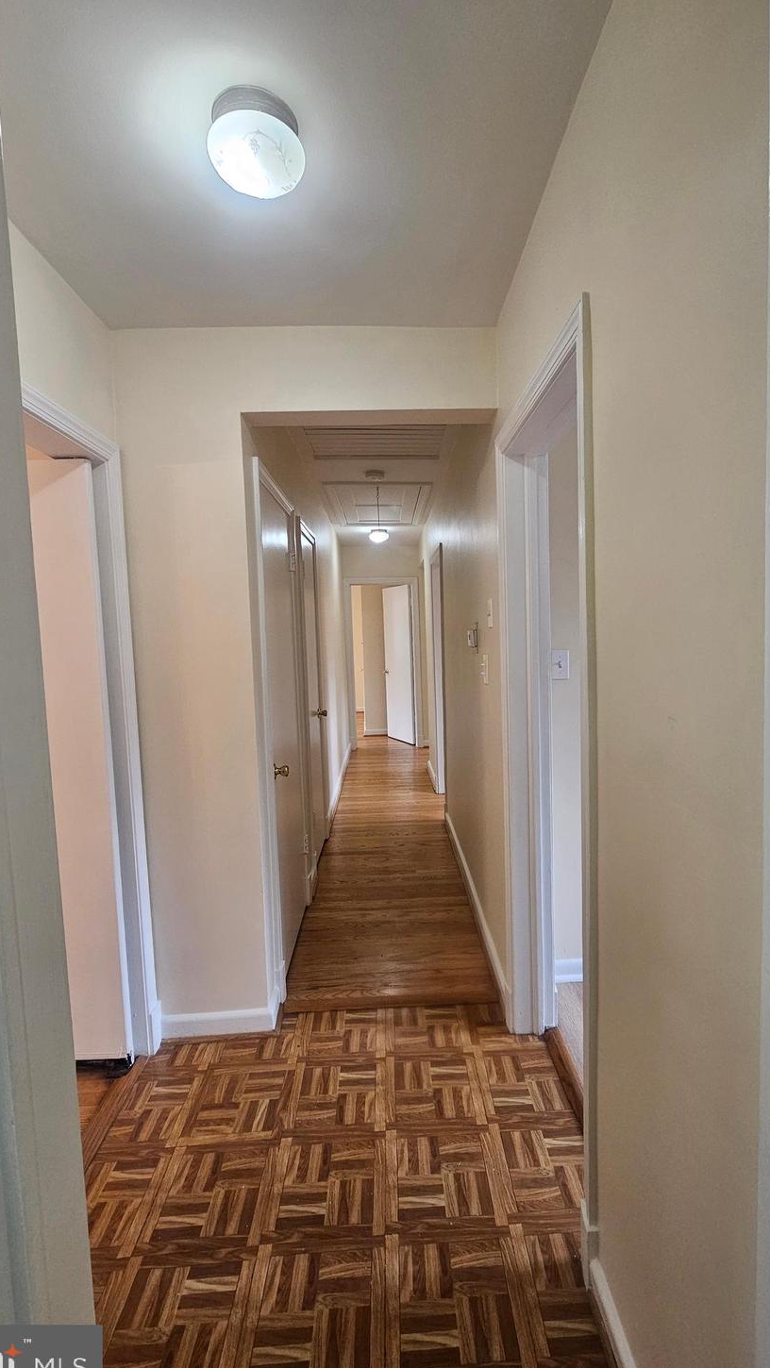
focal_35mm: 15
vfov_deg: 103.0
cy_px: 677
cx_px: 410
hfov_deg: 70.5
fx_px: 544
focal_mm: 2.2
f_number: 2.2
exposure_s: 1/60
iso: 200
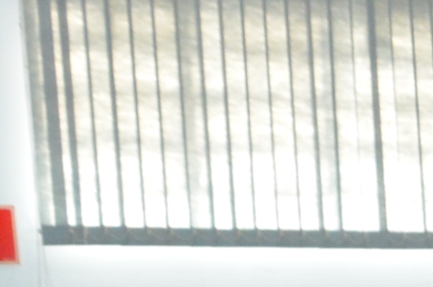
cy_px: 869
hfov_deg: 7.9
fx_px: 2732
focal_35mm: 228
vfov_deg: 5.6
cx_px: 1264
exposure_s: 1/60
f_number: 8
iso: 1250
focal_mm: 21
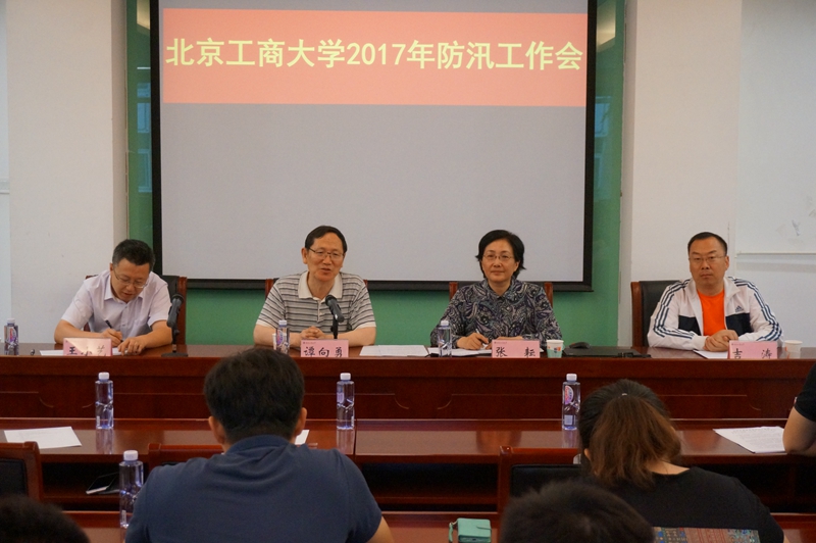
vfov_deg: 23.7
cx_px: 408
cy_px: 272
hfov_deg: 35.1
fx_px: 1291
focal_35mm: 57
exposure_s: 1/100
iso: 3200
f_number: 5.6
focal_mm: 38
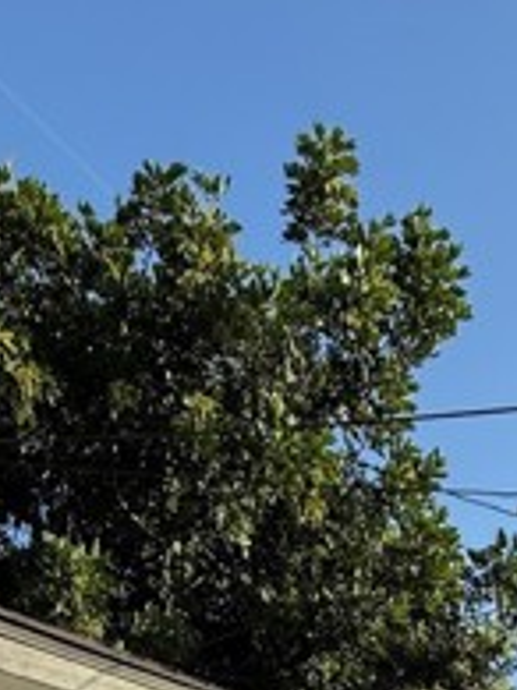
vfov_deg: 27.0
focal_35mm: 46
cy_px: 1065
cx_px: 266
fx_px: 917
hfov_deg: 31.5
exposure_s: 1/1656
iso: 50
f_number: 2.2
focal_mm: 2.22
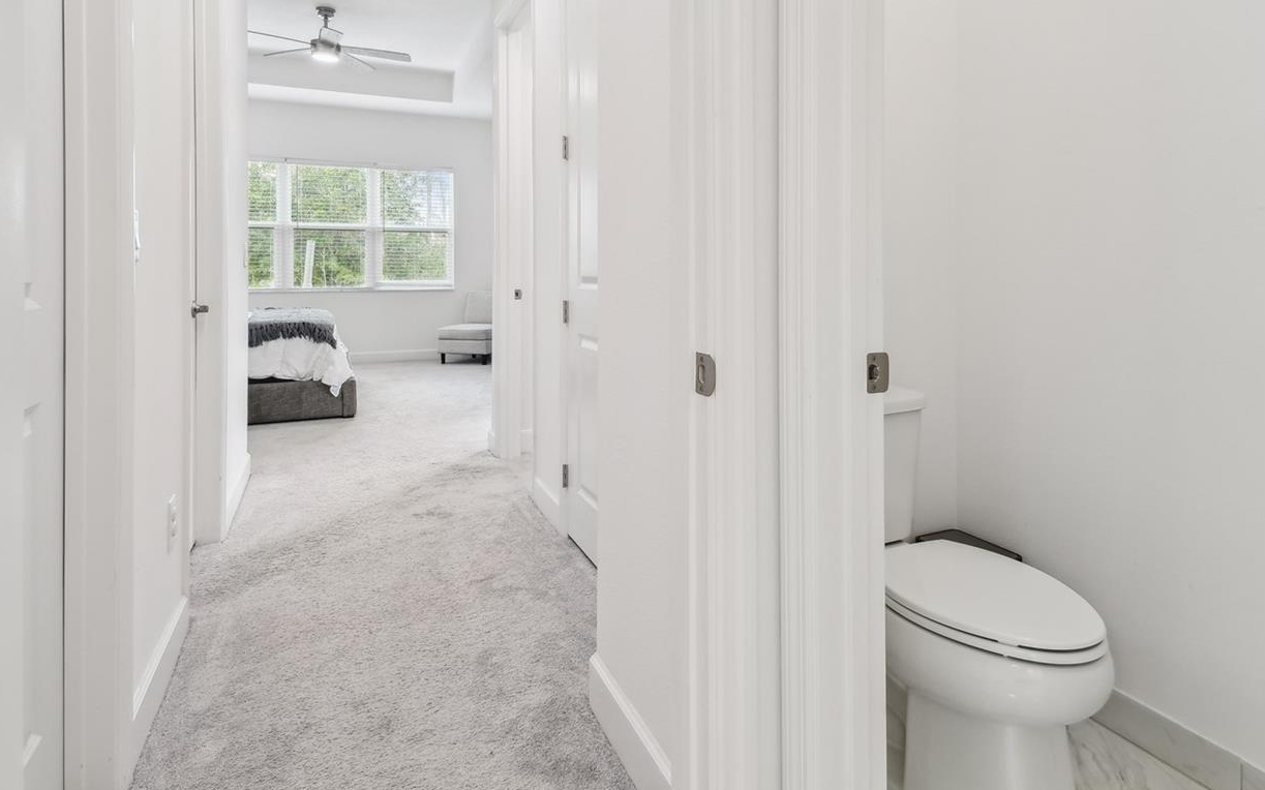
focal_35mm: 20
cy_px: 254
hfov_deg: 84.9
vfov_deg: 58.1
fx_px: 689
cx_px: 675
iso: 100
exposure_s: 1/4
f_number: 7.1
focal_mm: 10
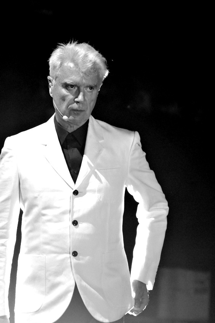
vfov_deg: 5.7
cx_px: 108
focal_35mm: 360
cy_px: 162
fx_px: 3231
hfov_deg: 3.8
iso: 2000
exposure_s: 1/100
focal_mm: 240
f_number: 5.3
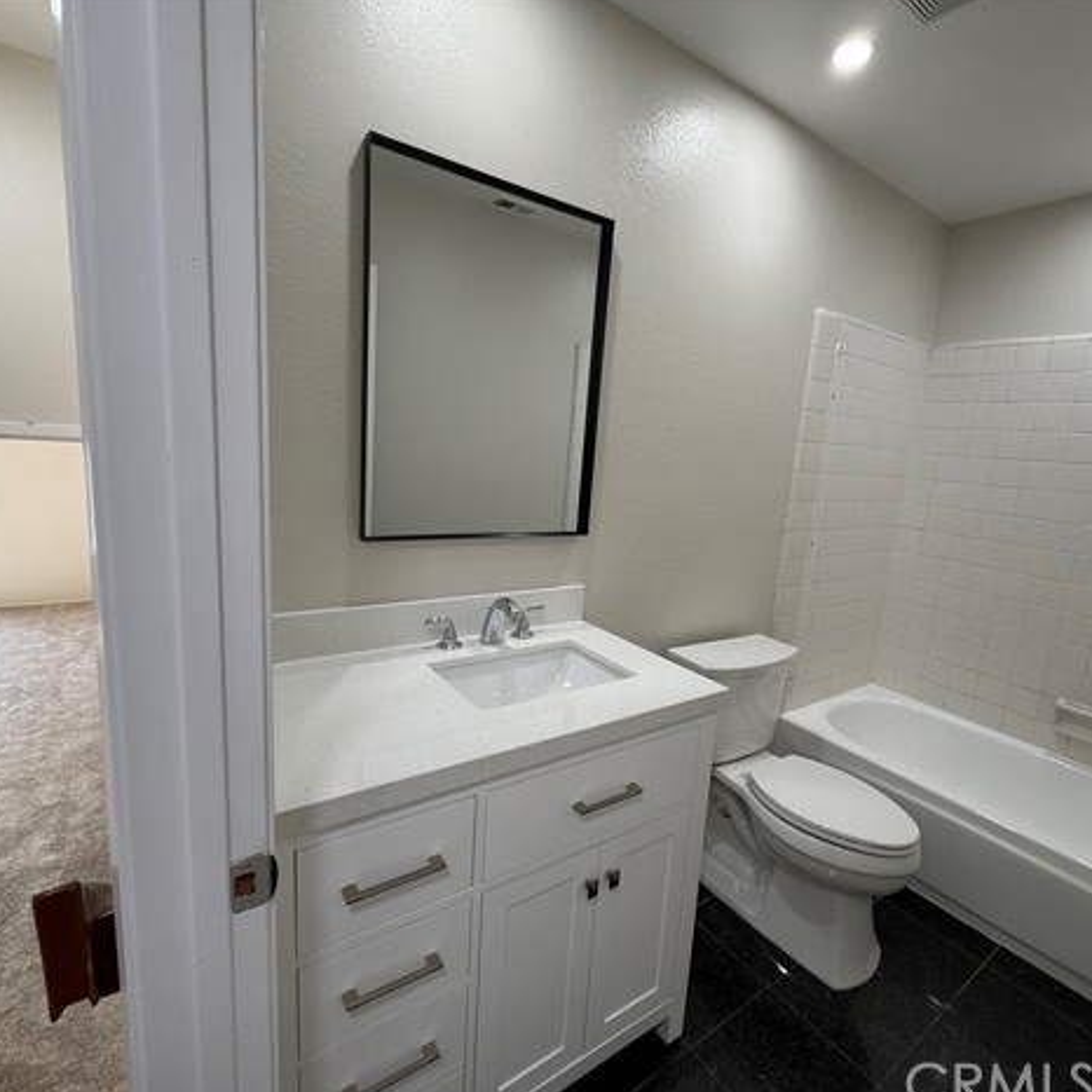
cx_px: 586
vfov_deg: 84.0
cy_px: 555
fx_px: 607
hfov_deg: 83.8
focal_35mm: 17
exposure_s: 1/120
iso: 160
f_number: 2.2
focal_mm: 2.22
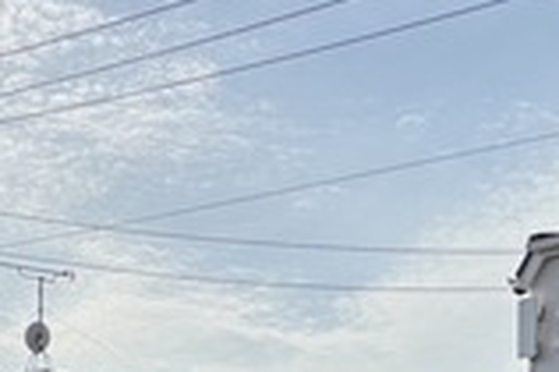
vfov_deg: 12.7
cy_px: 705
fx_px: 1489
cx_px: 226
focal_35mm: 96
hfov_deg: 21.2
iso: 50
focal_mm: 5.96
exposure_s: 1/4255
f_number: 1.6
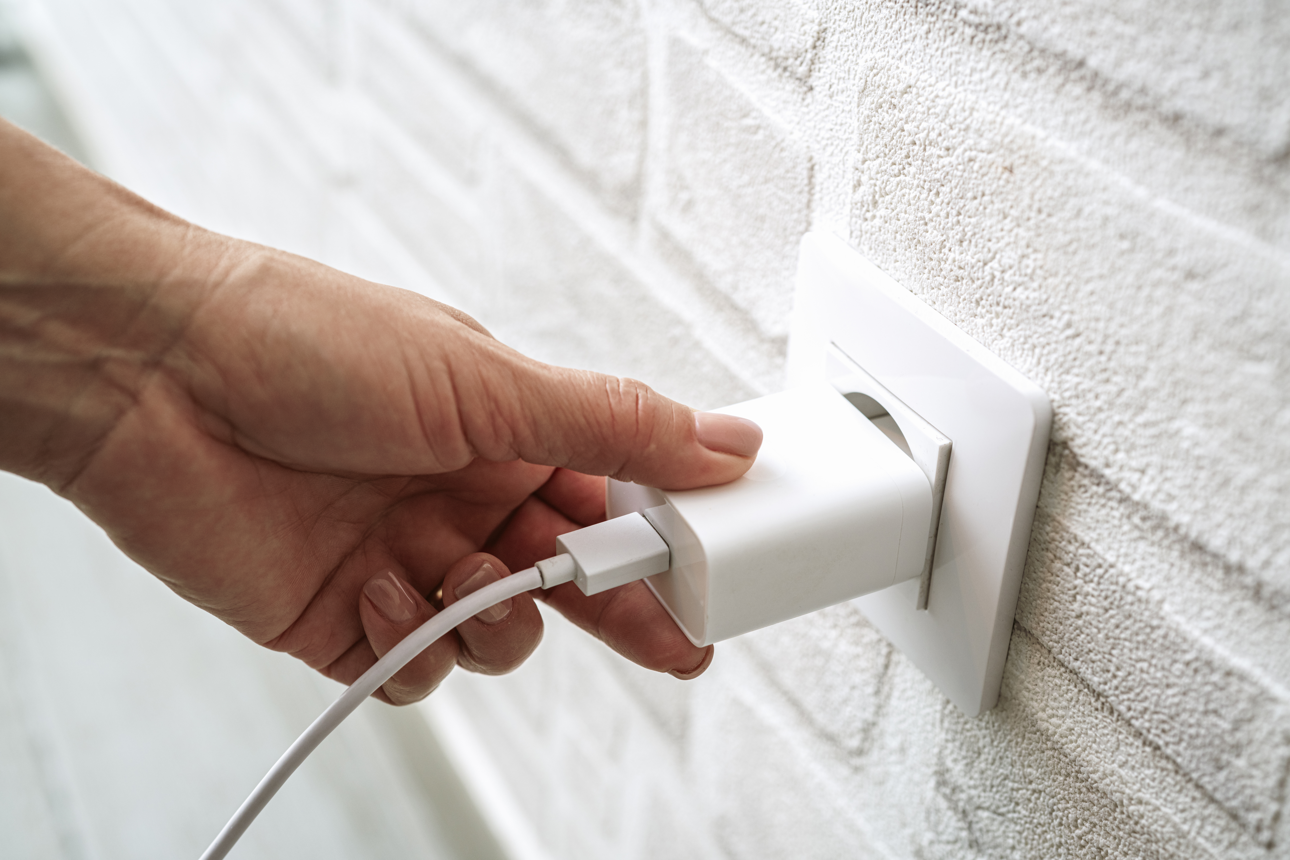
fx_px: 1433
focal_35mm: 40
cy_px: 430
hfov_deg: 48.5
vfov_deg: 33.4
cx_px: 645
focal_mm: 40
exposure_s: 1/40
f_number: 4
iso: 200
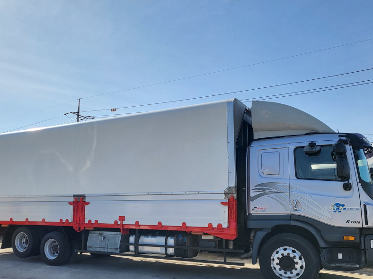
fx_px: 356
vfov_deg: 42.8
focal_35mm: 33
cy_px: 166
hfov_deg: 55.3
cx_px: 172
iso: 50
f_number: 1.8
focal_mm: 4.25
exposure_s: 1/1654
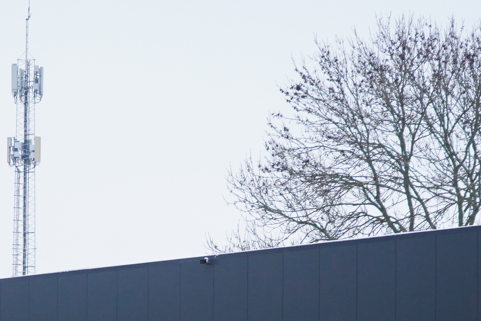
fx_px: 3086
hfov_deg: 8.9
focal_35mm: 231
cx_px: 29
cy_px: 390
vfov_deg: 5.9
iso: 2500
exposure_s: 1/1600
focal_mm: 70
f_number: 5.6
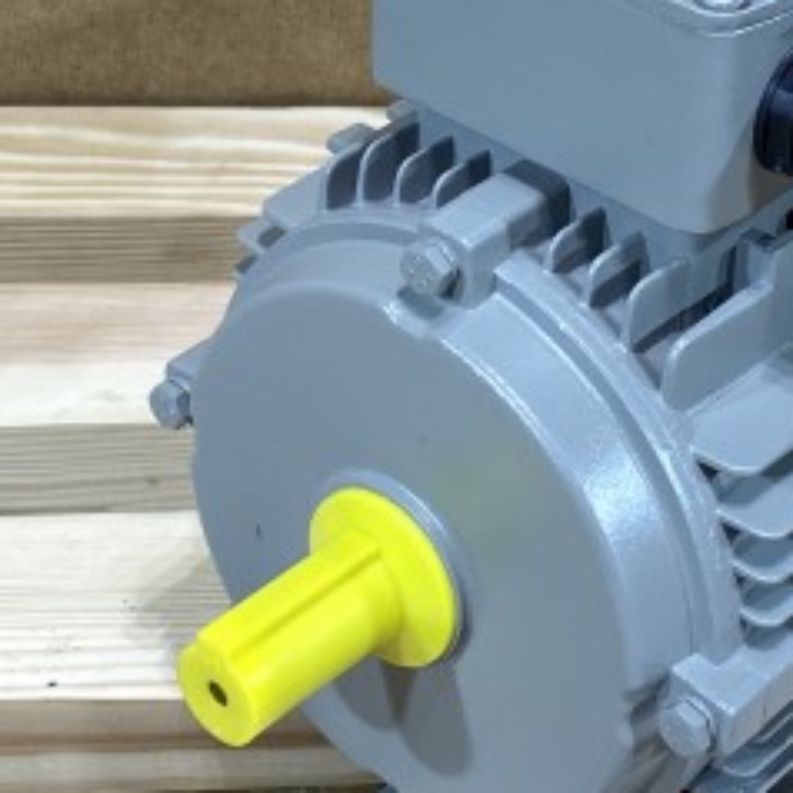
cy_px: 120
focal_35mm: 99
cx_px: 570
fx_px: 2566
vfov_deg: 17.4
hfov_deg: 17.5
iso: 32
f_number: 1.8
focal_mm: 4.25
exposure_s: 1/132
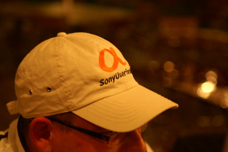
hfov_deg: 19.5
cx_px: 114
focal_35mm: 105
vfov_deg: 13.0
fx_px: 665
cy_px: 76
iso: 400
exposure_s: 1/10
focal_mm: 70
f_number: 2.8
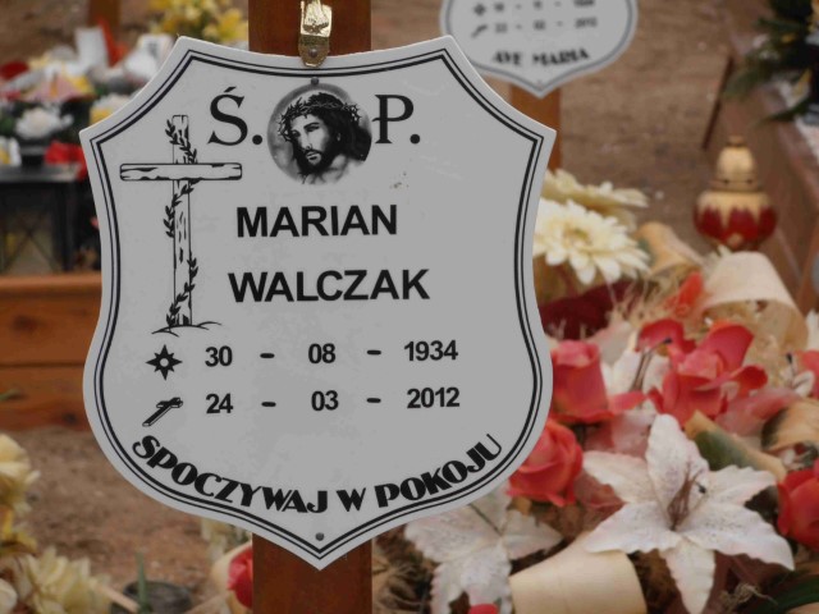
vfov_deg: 7.5
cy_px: 307
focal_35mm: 198
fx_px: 4685
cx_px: 410
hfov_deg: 10.0
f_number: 5.8
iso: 80
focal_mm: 35.05
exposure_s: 1/500
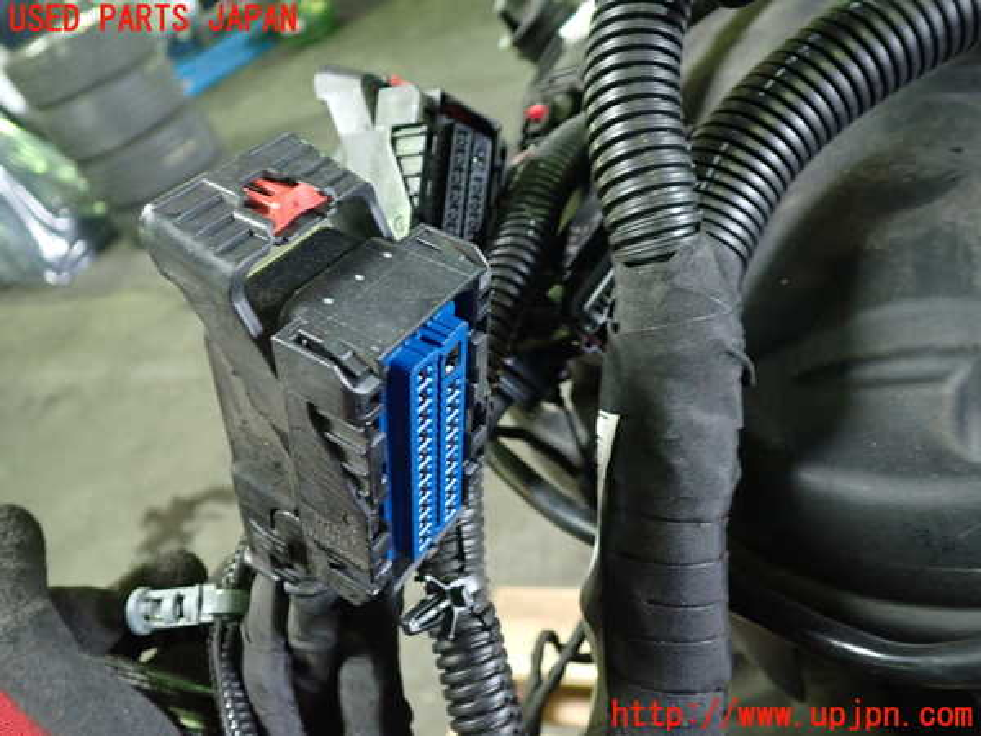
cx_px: 490
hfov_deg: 60.0
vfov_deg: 46.8
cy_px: 368
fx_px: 850
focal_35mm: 30
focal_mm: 5.4
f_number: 2.3
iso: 640
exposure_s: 1/30
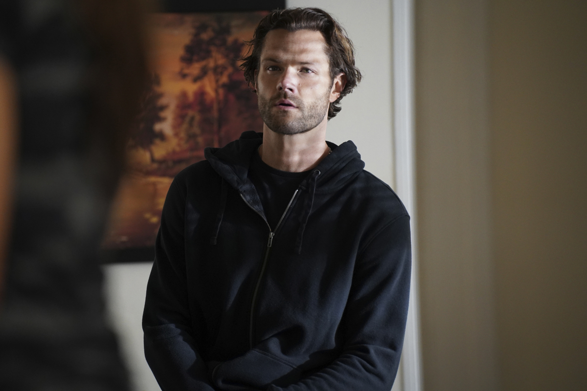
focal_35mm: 180
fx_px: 2935
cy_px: 196
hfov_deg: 11.4
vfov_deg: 7.6
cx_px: 294
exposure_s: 1/320
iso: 4000
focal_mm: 180
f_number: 2.8
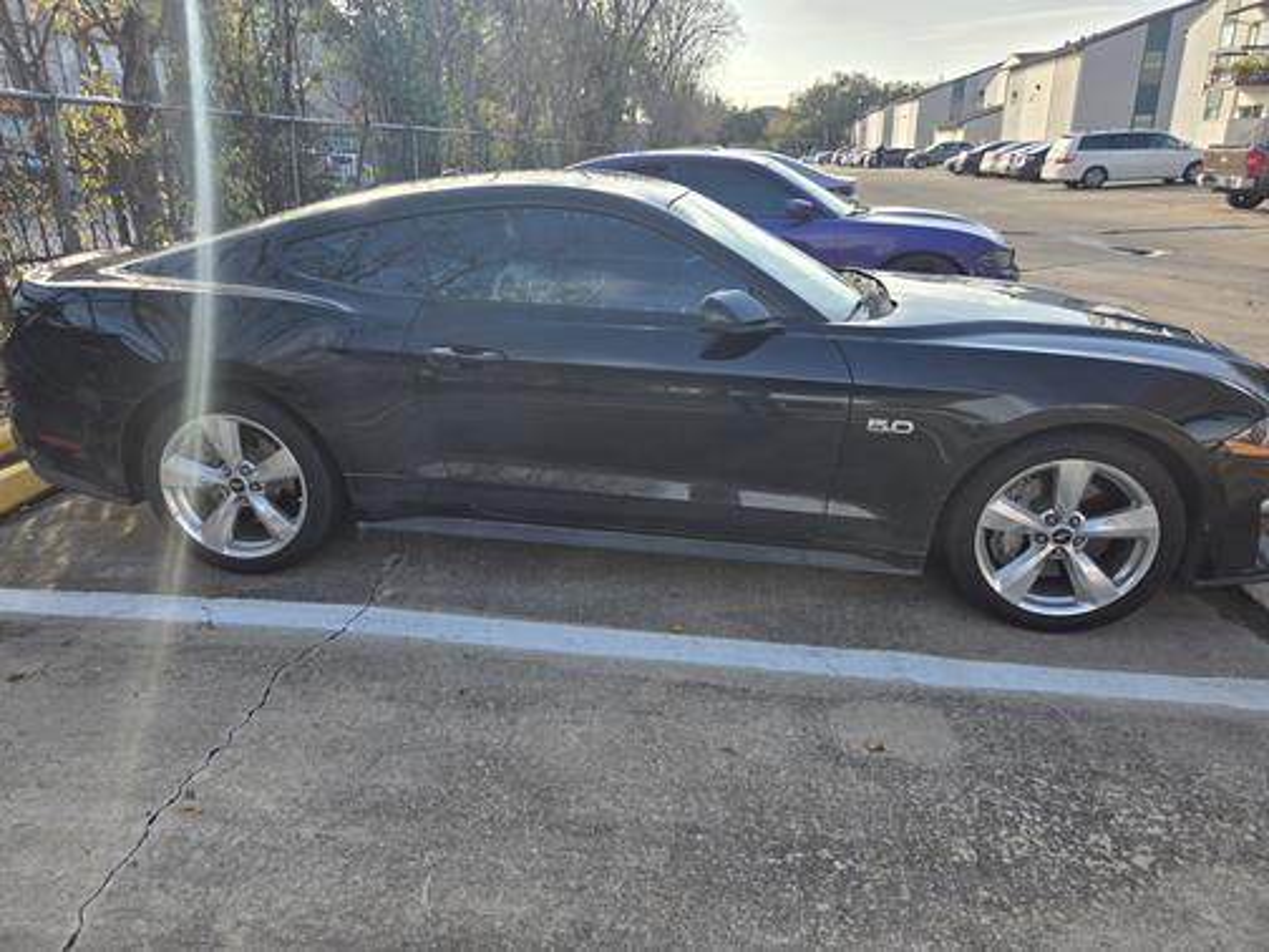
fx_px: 843
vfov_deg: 58.9
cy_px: 476
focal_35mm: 23
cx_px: 634
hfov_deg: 73.9
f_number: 1.8
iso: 25
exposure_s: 1/655
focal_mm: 5.4
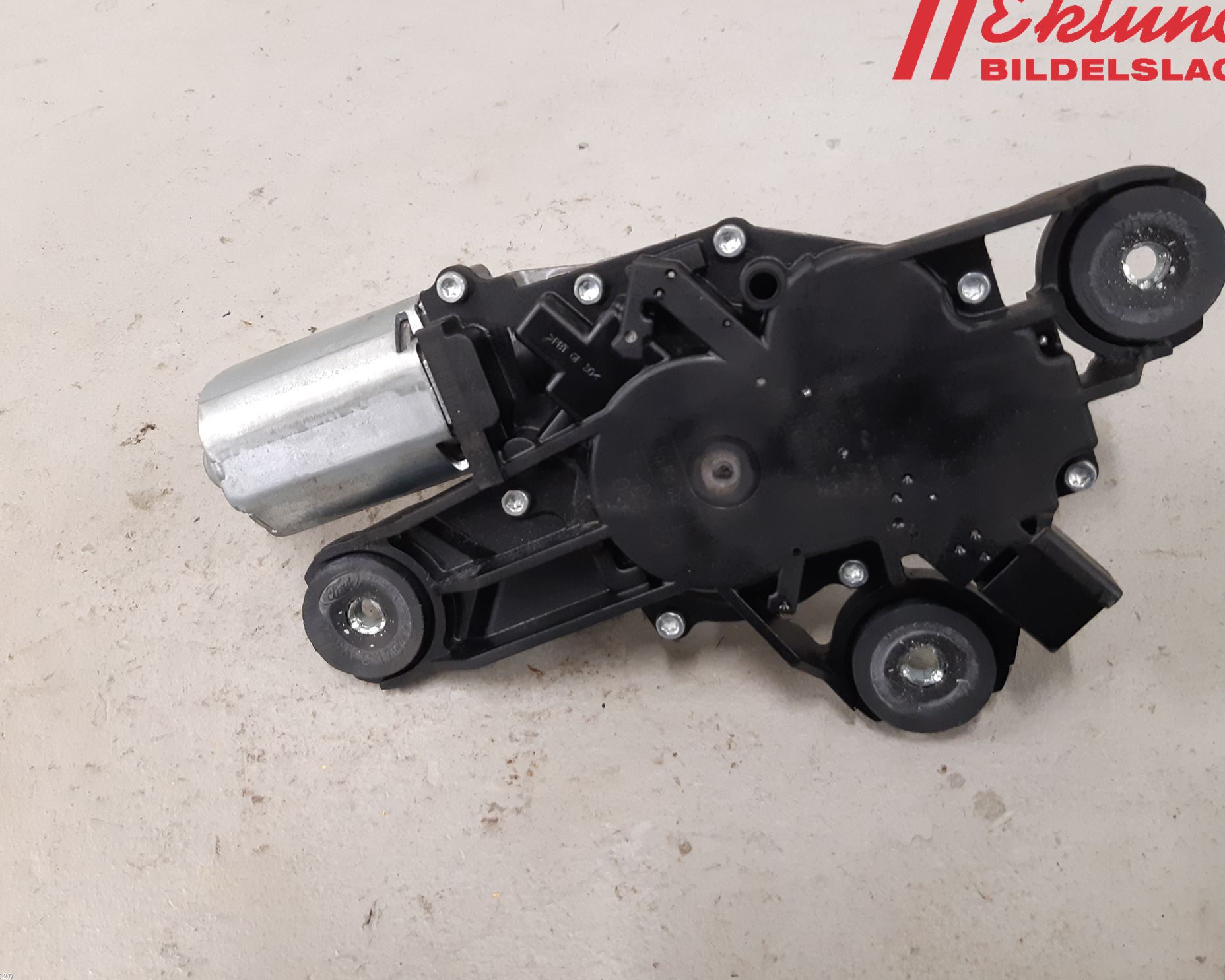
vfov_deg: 51.5
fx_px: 1015
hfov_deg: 62.2
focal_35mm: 28
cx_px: 622
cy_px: 475
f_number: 1.7
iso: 250
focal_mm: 3.93
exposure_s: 1/50
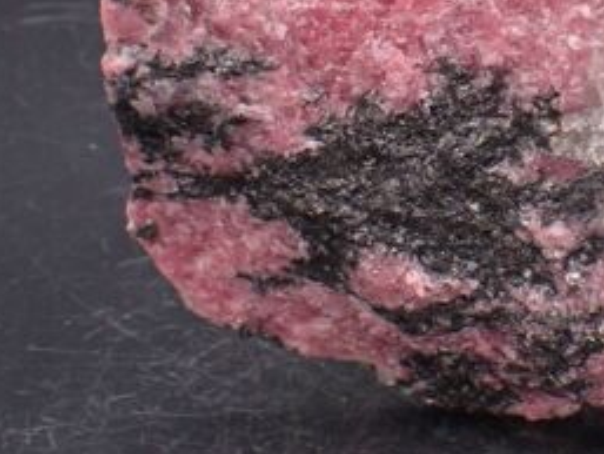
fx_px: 3264
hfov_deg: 10.5
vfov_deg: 7.9
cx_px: 512
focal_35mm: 187
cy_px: 40
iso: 400
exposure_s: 1/400
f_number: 4.9
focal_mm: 18
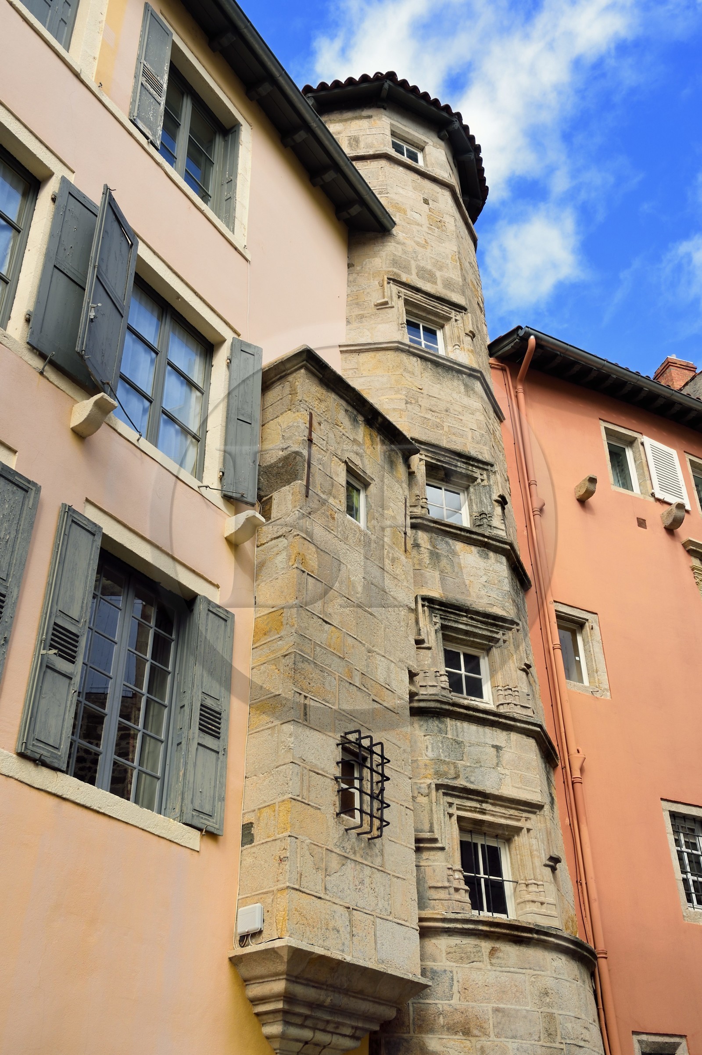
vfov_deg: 53.2
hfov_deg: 36.8
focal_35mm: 36
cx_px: 351
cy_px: 528
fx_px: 1054
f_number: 16
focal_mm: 36
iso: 200
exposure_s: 1/80
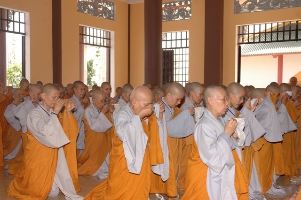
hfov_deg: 45.0
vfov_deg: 30.8
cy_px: 100
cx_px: 150
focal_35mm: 44
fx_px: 364
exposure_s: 1/125
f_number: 6.3
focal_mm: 29
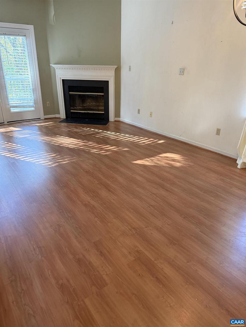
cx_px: 123
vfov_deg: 71.6
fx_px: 227
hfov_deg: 56.8
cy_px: 164
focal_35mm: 24
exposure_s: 1/60
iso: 320
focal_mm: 6.76
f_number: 1.78
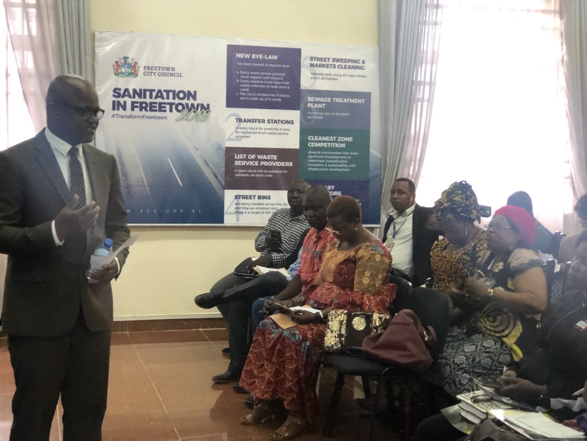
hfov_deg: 33.8
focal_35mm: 57
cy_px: 220
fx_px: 967
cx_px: 294
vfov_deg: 25.7
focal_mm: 6.6
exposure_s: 1/33
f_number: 2.8
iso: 400
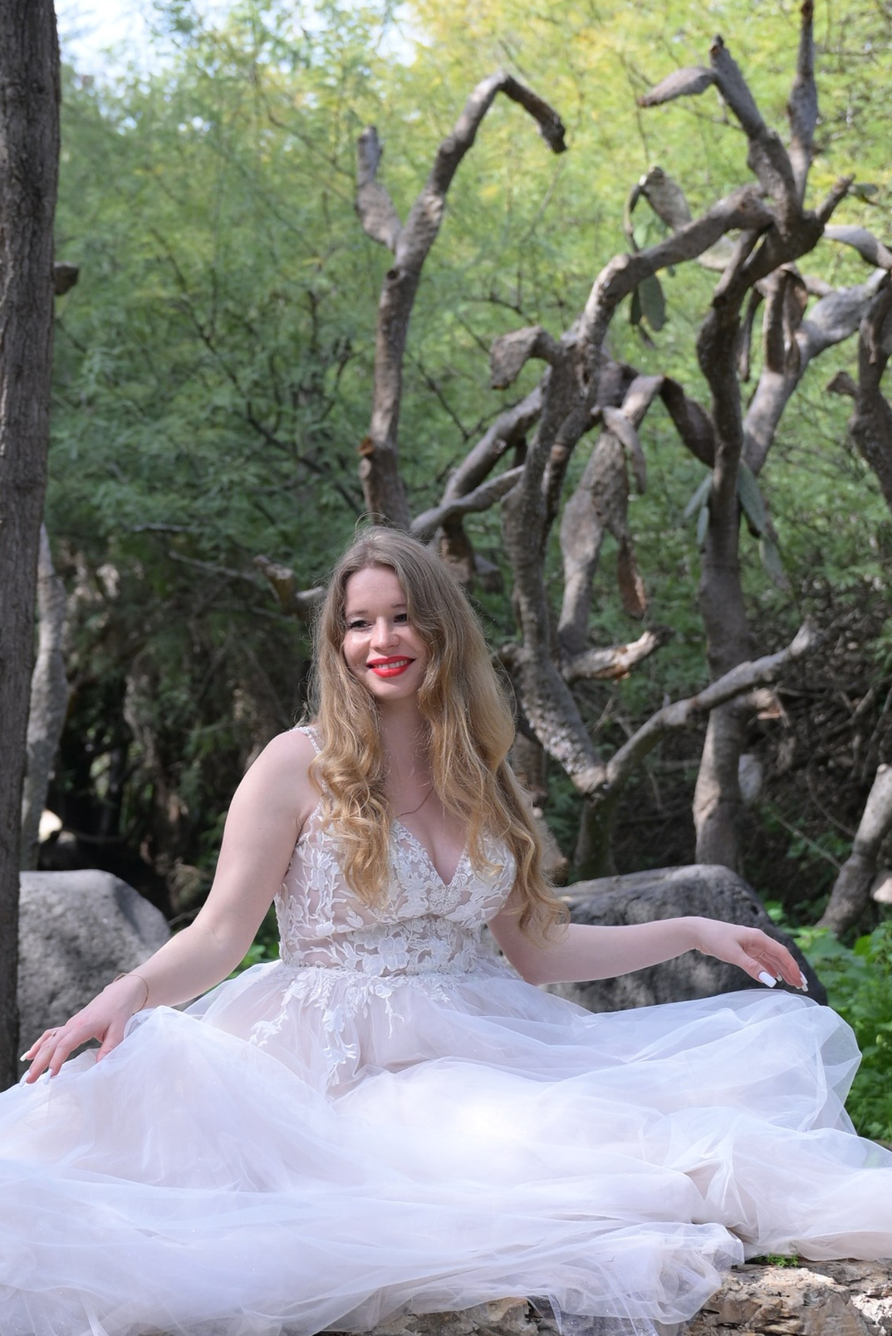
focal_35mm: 93
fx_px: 3452
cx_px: 333
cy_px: 700
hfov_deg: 14.7
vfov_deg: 21.9
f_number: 3.5
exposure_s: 1/400
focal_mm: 39
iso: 125
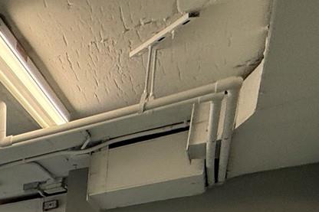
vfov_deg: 17.4
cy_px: 422
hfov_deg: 21.6
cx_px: -264
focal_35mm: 56
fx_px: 496
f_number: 2.2
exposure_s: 1/143
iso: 64
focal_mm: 2.22
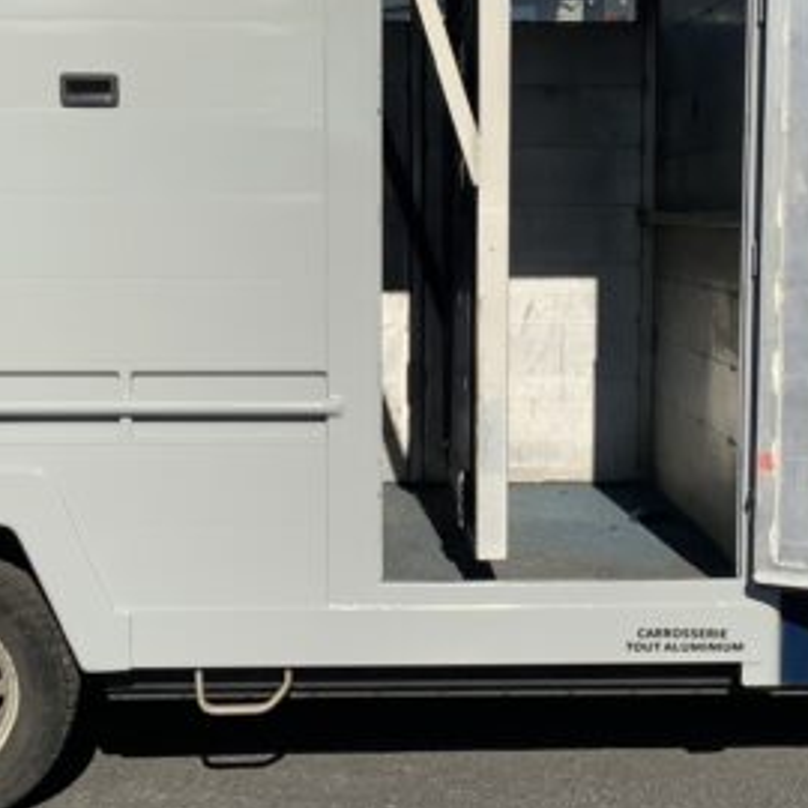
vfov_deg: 22.8
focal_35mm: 76
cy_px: 383
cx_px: 473
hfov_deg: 22.7
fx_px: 2007
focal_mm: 3
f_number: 1.8
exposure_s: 1/3125
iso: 20
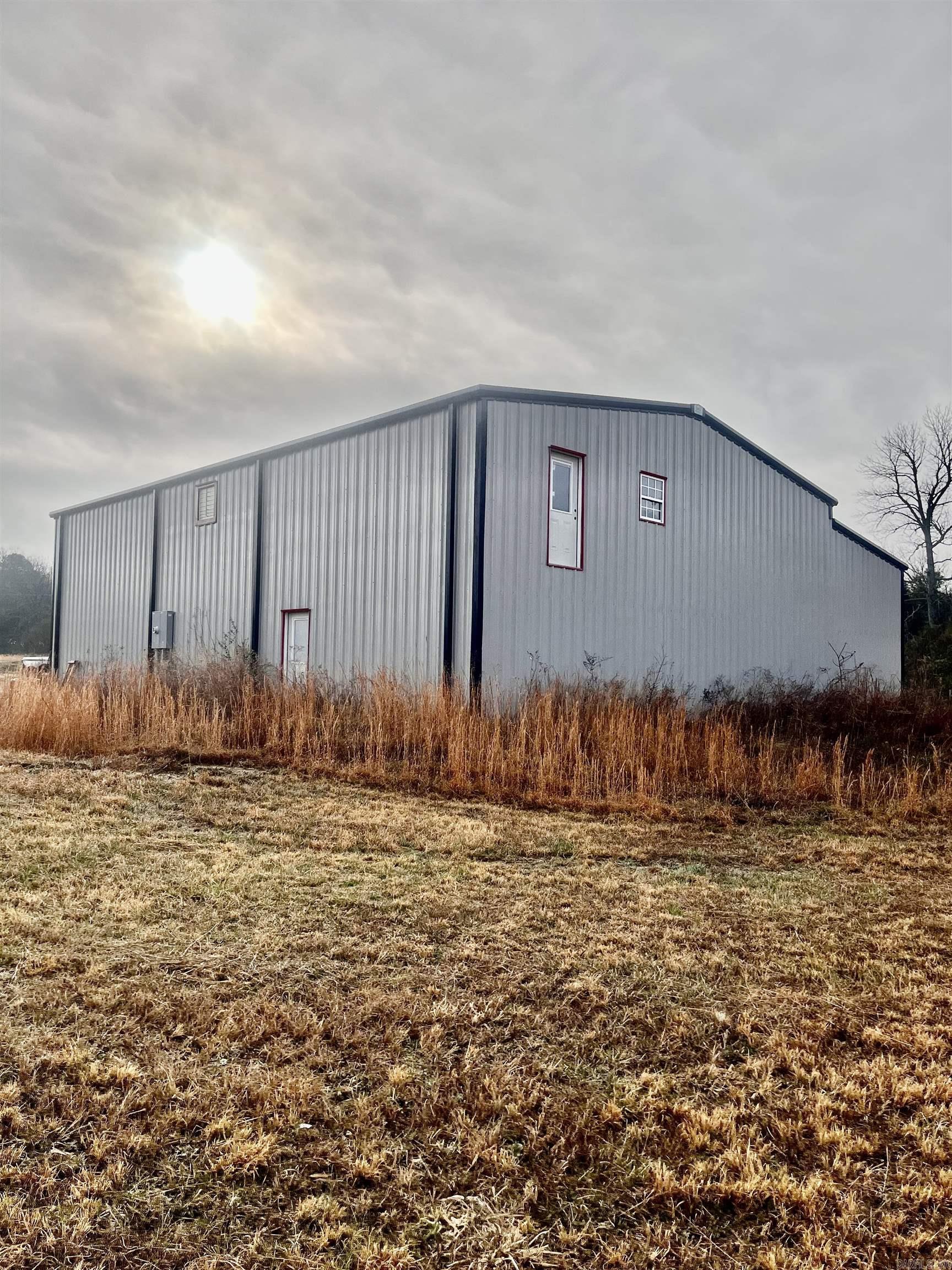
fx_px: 953
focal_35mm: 26
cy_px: 635
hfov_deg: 53.1
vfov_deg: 67.3
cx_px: 476
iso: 50
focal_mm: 5.1
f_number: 1.6
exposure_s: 1/9901
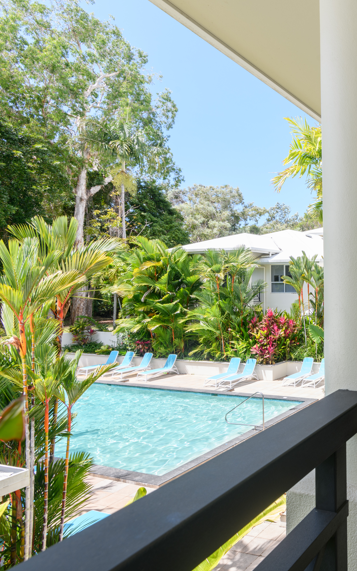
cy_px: 285
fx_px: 389
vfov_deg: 72.5
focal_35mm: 25
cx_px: 422
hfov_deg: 37.8
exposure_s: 1/50
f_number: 9
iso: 64
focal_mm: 16
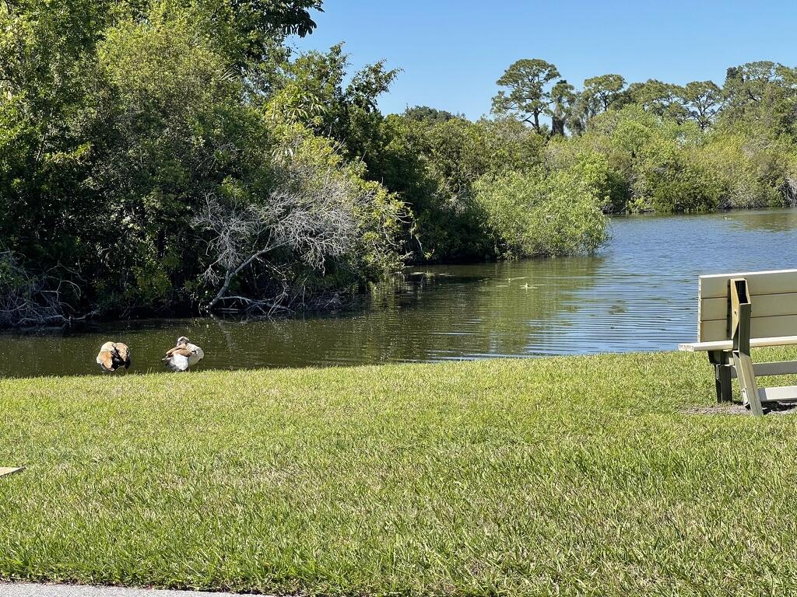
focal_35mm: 64
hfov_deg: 30.3
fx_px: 1474
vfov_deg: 22.9
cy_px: 298
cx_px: 398
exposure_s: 1/717
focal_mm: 7.5
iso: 20
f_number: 2.2
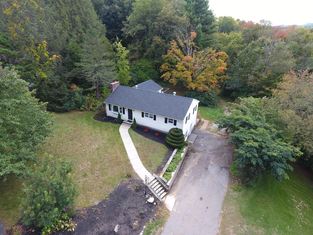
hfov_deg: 81.7
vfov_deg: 66.0
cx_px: 156
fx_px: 181
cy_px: 118
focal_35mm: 20
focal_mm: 3.61
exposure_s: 1/132
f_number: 2.8
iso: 100
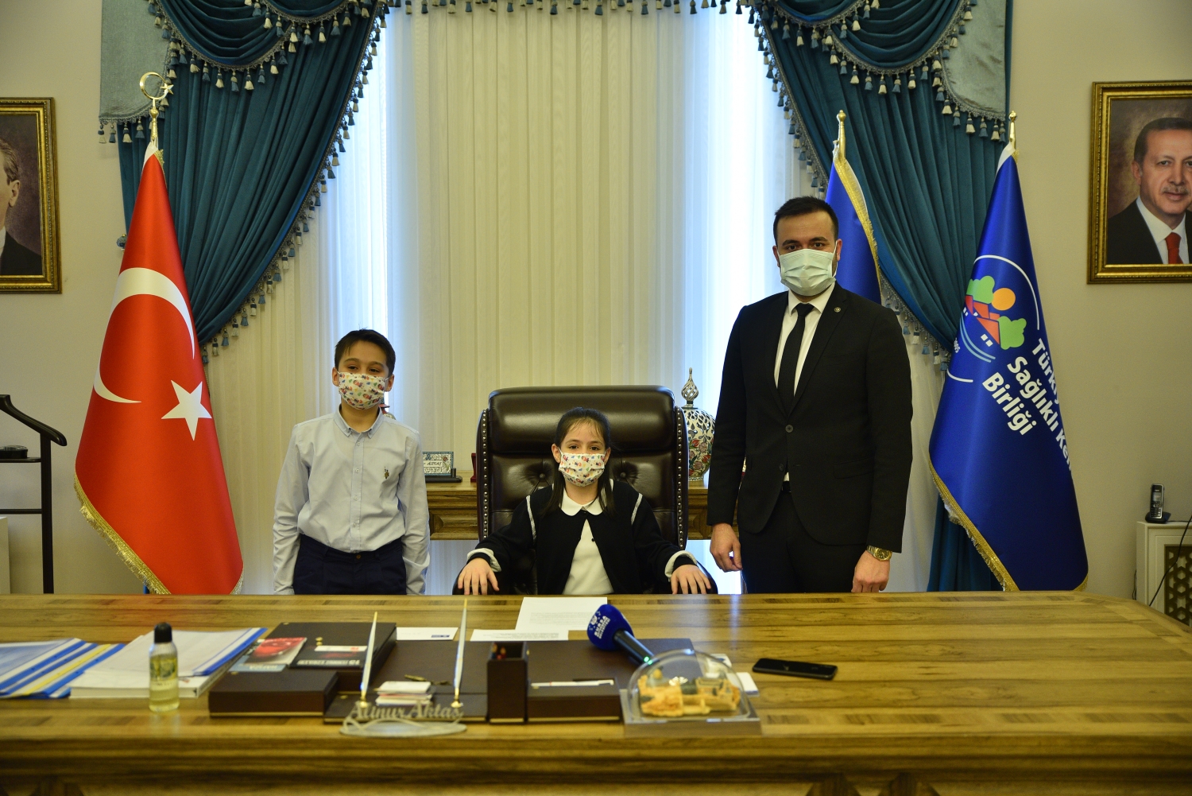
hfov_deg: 54.4
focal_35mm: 35
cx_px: 596
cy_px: 398
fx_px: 1159
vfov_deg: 37.9
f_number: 2.8
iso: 1000
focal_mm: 35
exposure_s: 1/60
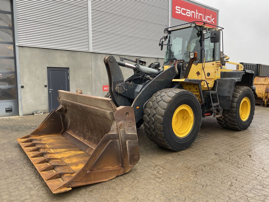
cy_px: 101
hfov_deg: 67.3
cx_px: 134
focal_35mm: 26
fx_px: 202
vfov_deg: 53.1
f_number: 1.8
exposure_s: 1/121
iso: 100
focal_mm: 4.25
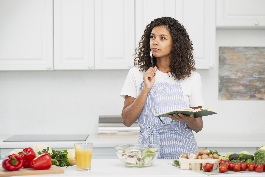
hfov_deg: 23.9
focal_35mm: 85
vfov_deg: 16.1
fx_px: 626
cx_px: 132
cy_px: 88
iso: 160
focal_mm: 85
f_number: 3.5
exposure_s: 1/125
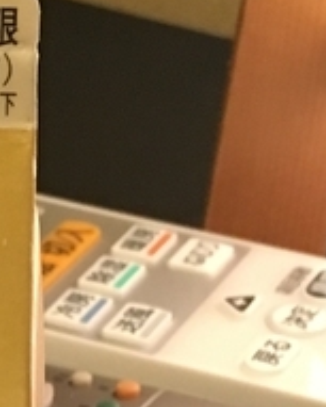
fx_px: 1832
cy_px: 948
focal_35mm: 152
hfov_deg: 10.0
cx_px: -85
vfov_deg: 10.9
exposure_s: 1/24
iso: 200
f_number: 2.2
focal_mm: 4.15
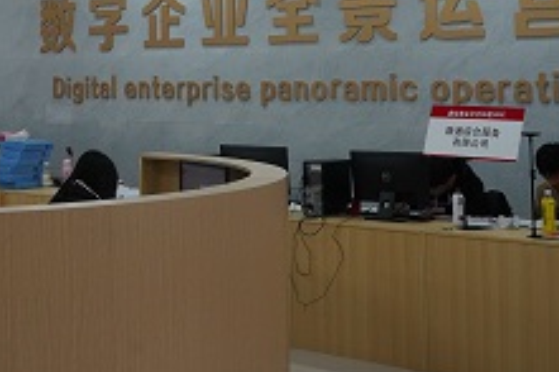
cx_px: 154
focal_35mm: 71
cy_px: 1
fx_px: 1102
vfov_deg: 18.7
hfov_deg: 28.1
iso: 2500
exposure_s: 1/160
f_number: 8
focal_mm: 28
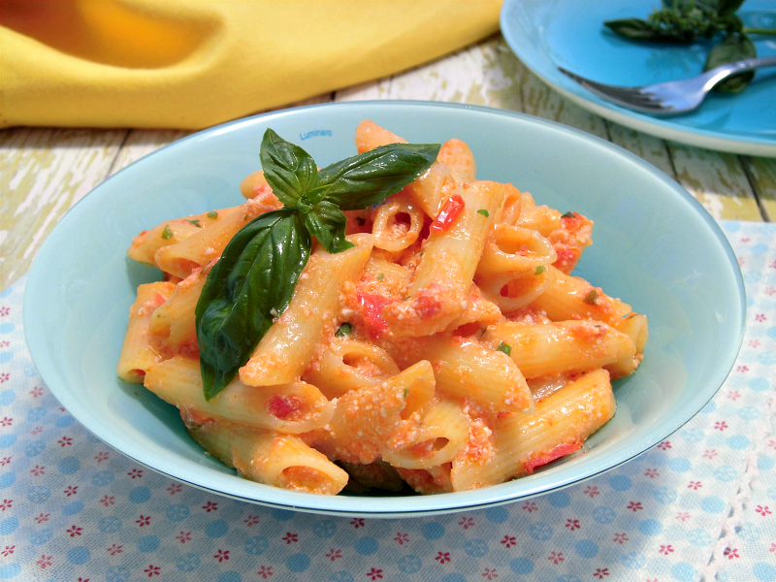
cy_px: 291
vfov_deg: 30.9
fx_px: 1054
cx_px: 388
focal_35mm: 47
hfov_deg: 40.4
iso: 100
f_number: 3.4
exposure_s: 1/800
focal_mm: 8.3
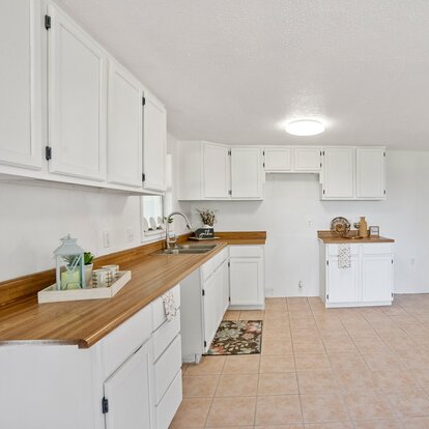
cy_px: 219
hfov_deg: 69.8
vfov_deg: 72.1
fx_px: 294
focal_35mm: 21
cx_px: 290
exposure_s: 1/25
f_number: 10
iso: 640
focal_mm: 16
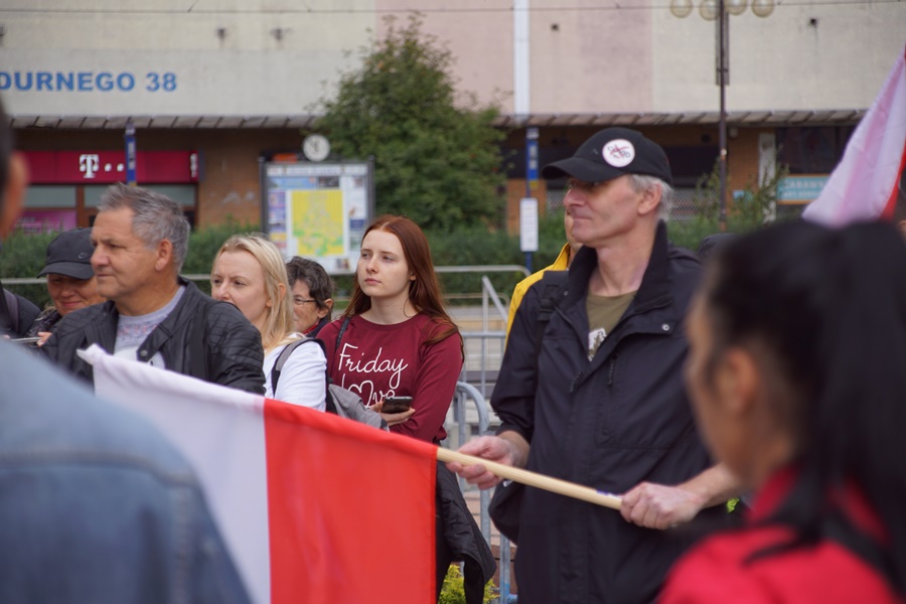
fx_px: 4530
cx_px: 453
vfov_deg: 7.6
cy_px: 302
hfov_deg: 11.4
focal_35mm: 180
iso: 125
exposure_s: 1/200
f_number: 5.6
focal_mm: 120
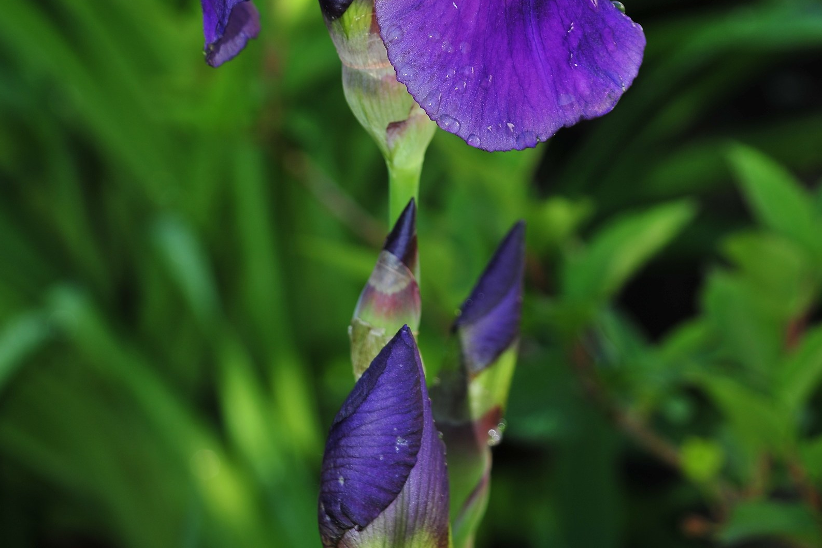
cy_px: -65
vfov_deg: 6.7
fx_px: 4658
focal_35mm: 204
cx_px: 410
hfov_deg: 10.1
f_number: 8
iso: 200
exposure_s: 1/60
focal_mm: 135
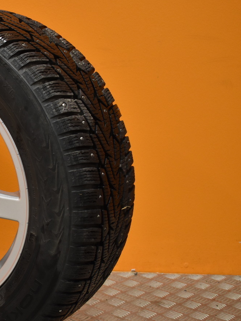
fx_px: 714
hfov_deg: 18.4
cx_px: -32
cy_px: 177
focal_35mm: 77
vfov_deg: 25.4
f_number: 4.2
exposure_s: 1/50
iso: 1000
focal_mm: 29
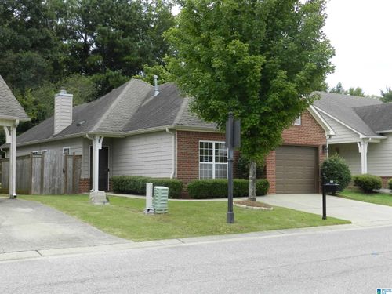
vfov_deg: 31.5
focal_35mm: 46
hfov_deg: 41.2
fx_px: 521
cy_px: 147
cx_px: 196
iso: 160
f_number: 4.2
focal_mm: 8.1
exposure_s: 1/400
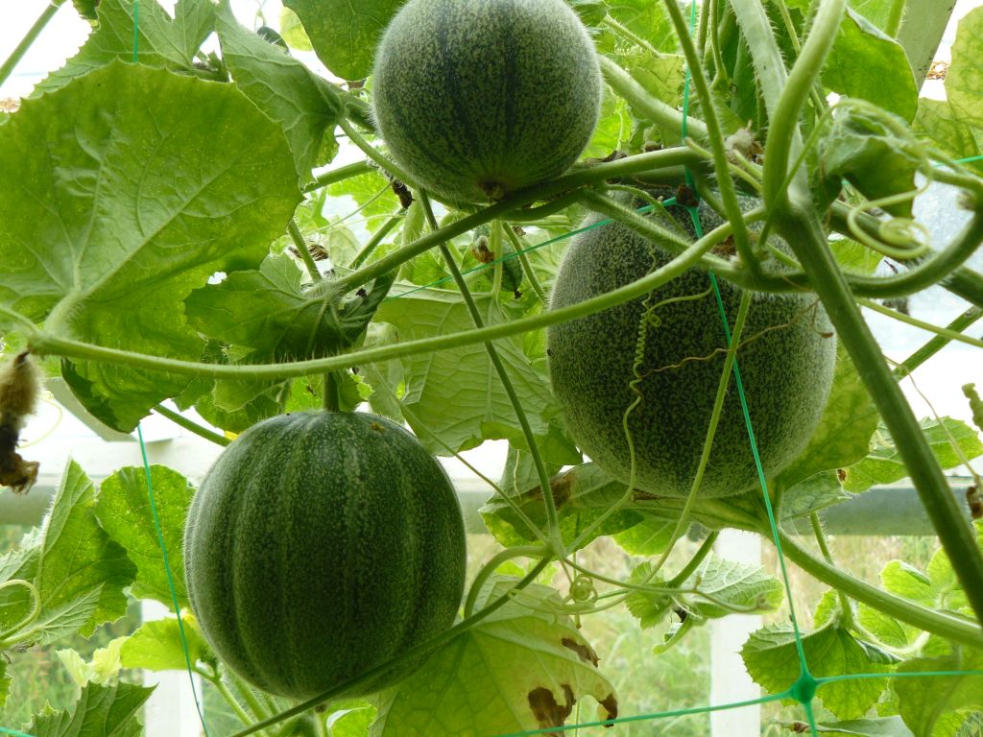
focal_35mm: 36
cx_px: 492
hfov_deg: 51.4
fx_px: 1022
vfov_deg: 39.7
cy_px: 368
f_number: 3.2
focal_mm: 6
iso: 100
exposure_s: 1/100
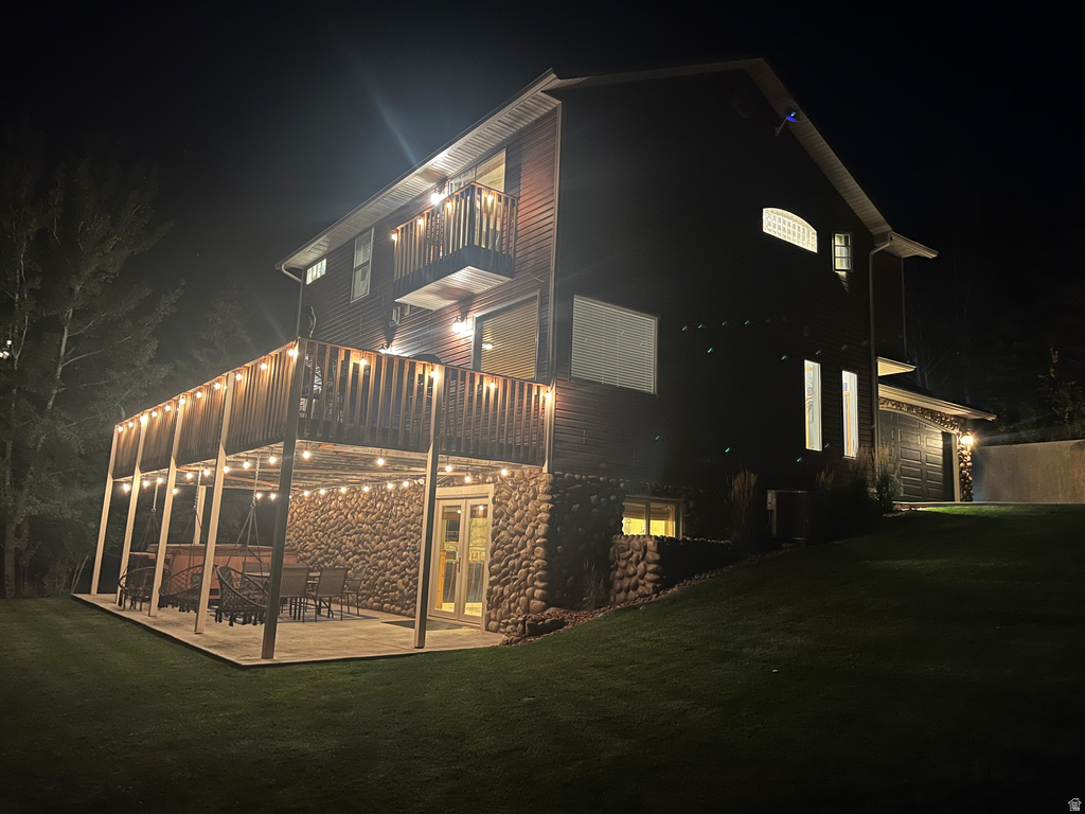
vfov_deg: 53.1
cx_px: 542
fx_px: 815
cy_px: 407
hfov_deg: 67.3
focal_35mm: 26
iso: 640
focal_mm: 5.1
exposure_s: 1/12
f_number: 1.6
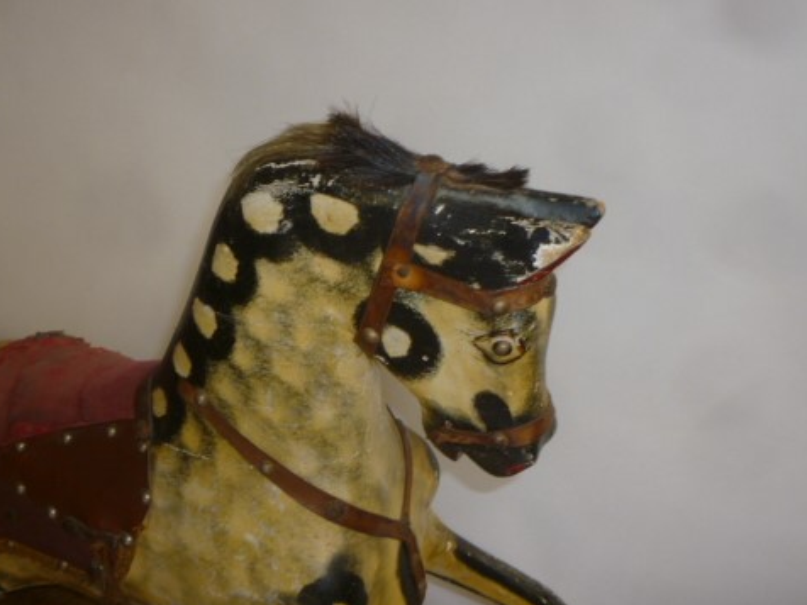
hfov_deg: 47.8
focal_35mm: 39
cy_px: 380
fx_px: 909
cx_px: 361
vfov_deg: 36.6
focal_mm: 5.2
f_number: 3.3
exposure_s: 1/30
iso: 100
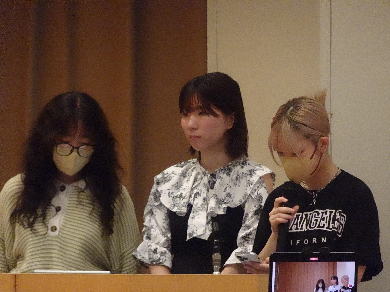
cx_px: 195
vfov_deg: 3.3
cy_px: 146
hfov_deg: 4.4
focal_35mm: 453
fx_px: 5104
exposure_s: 1/80
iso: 3200
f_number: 6.3
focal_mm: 73.7
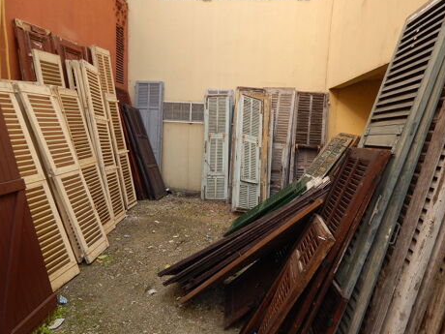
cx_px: 217
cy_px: 167
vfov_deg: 56.8
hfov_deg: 71.6
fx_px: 309
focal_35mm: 24
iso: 125
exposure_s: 1/200
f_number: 3
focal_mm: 4
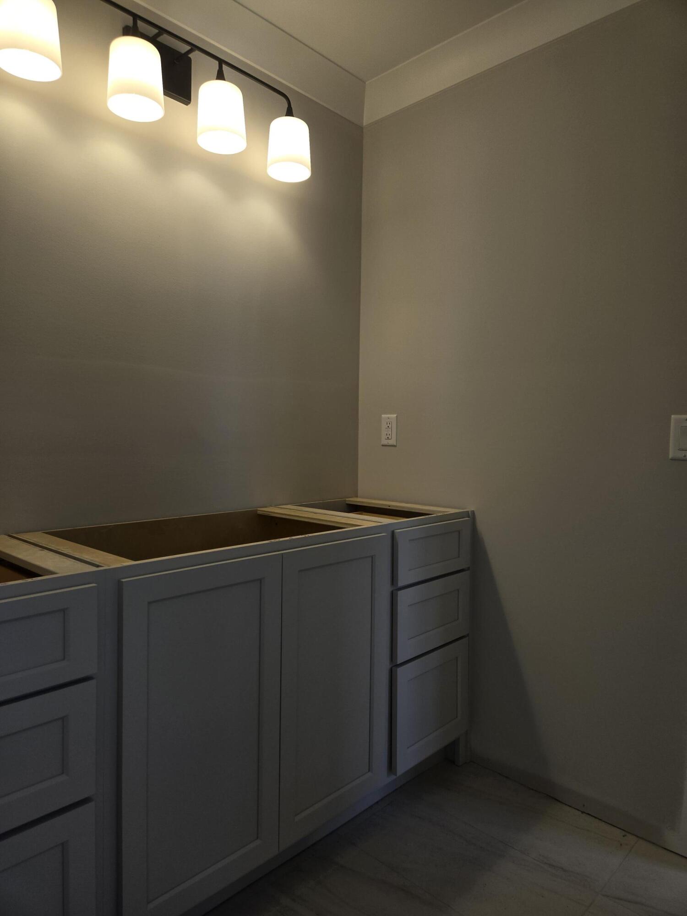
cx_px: 344
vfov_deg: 73.9
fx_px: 609
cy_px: 458
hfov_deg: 58.9
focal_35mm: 23
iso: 25
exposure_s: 1/120
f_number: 1.8
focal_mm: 5.4
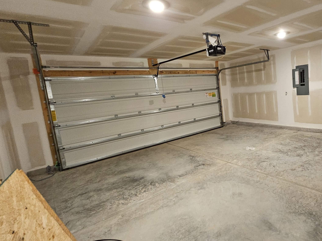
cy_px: 110
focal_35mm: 19
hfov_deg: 79.7
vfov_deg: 68.5
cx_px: 232
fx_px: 177
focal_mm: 2.2
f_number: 2.2
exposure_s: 1/30
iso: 500
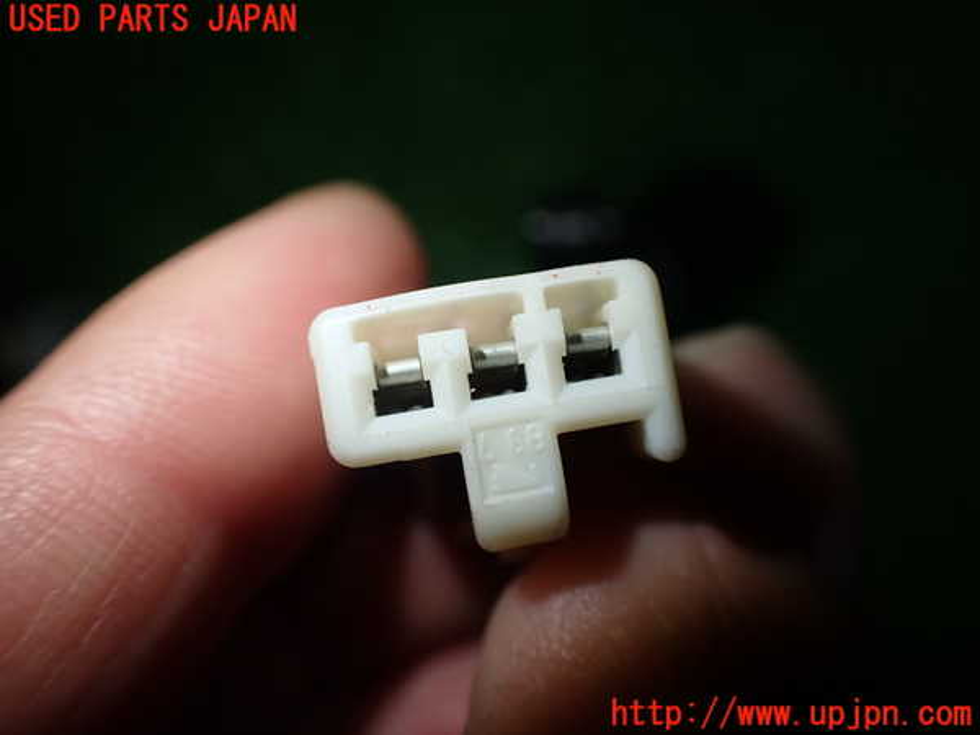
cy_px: 368
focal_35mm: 30
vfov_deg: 46.8
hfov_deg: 60.0
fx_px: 849
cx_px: 490
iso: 100
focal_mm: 5.4
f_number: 2.3
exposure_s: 1/125
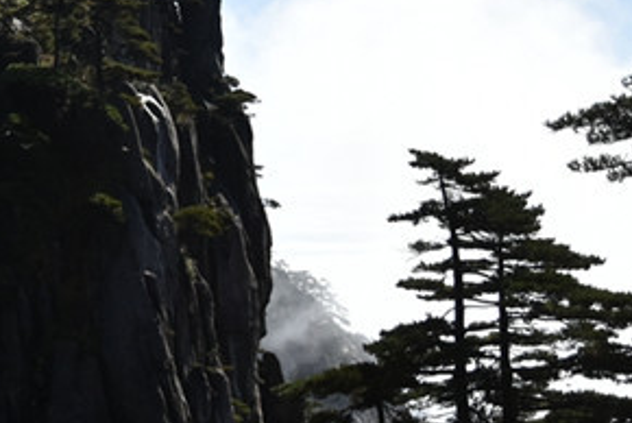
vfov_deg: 14.7
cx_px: -13
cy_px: 135
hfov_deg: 21.1
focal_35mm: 93
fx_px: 1634
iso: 500
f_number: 3.8
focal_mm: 20
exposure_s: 1/8000
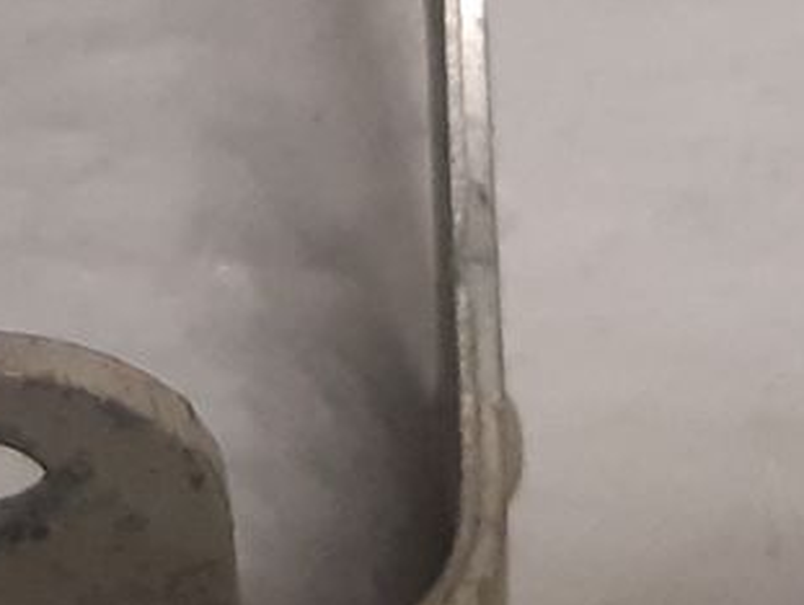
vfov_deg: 7.6
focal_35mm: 171
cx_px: -326
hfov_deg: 11.2
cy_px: -1244
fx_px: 3976
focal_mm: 3.93
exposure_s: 1/50
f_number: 1.7
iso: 125
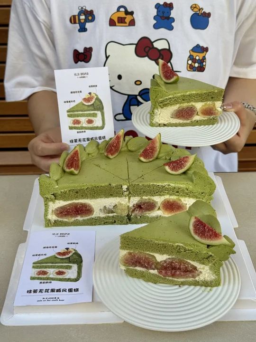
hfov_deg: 30.3
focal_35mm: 48
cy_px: 171
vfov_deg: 39.7
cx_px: 128
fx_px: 473
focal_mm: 6.76
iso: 64
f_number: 1.78
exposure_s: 1/349
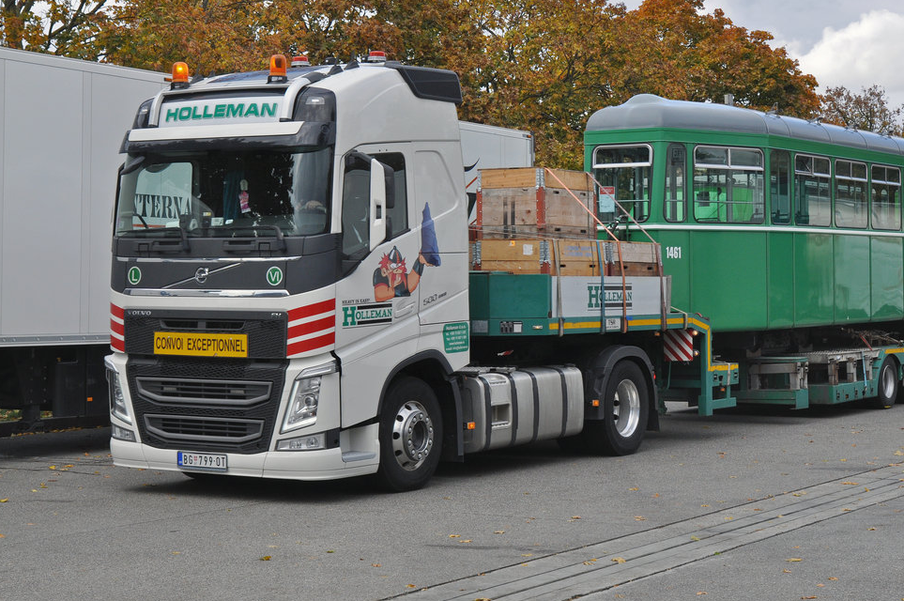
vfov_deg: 19.1
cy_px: 236
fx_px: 1781
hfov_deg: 28.4
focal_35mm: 71
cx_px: 536
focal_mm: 38
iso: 400
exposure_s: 1/320
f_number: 9
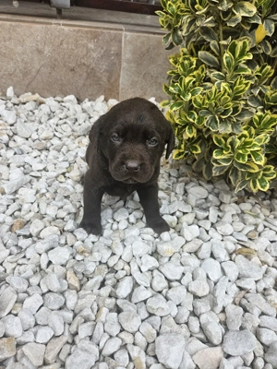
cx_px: 138
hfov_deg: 58.9
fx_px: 245
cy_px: 184
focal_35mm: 23
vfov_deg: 73.9
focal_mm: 5.4
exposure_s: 1/141
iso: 25
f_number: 1.8
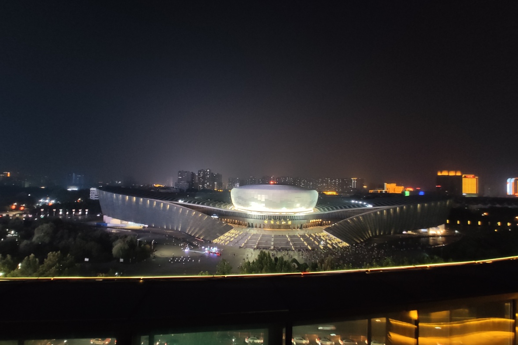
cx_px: 256
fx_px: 288
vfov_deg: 61.9
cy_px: 179
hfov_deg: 84.0
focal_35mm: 20
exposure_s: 1/14
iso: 1871
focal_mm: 2.25
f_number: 2.2
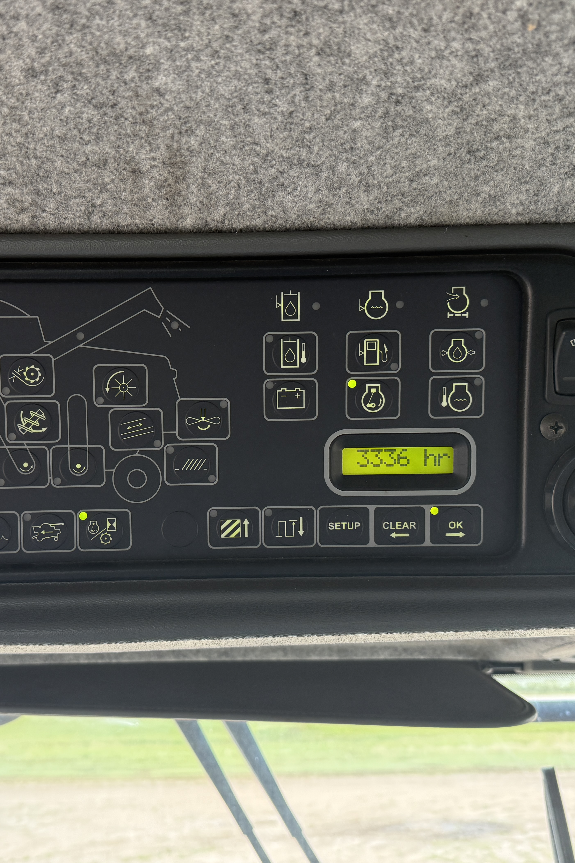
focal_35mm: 34
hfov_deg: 38.6
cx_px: 215
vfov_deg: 55.8
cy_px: 424
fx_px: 815
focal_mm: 6.76
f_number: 1.78
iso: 200
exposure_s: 1/95
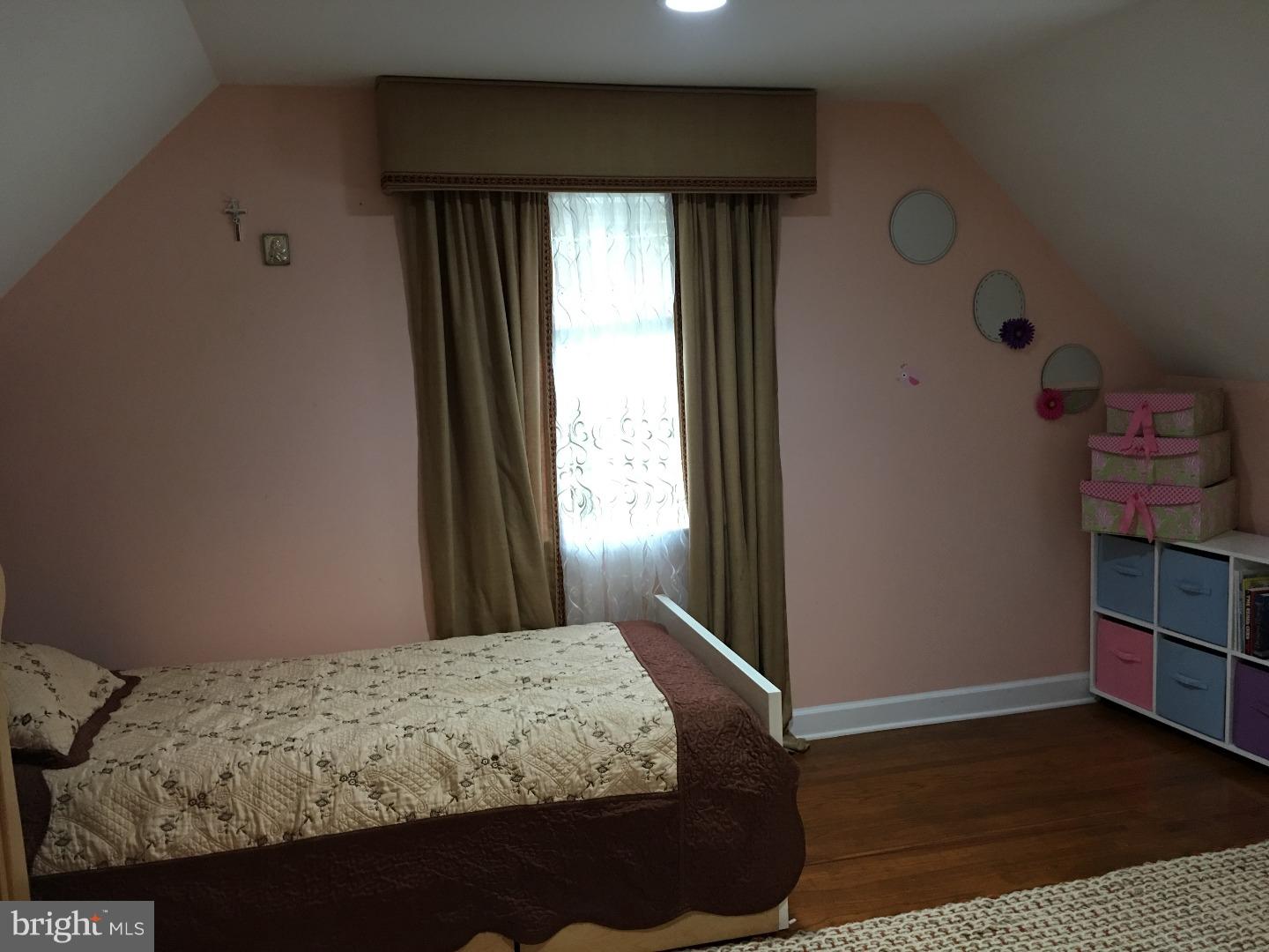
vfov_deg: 48.2
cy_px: 476
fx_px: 1063
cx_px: 634
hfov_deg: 61.7
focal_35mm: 29
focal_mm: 4.15
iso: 80
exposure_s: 1/15
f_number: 2.2
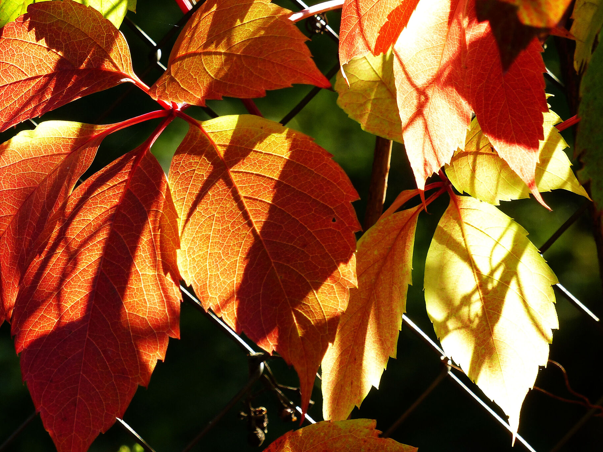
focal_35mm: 340
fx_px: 5923
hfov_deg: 5.8
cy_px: 168
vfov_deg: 4.4
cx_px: 219
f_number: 4
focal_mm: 46.5
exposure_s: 1/125
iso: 100
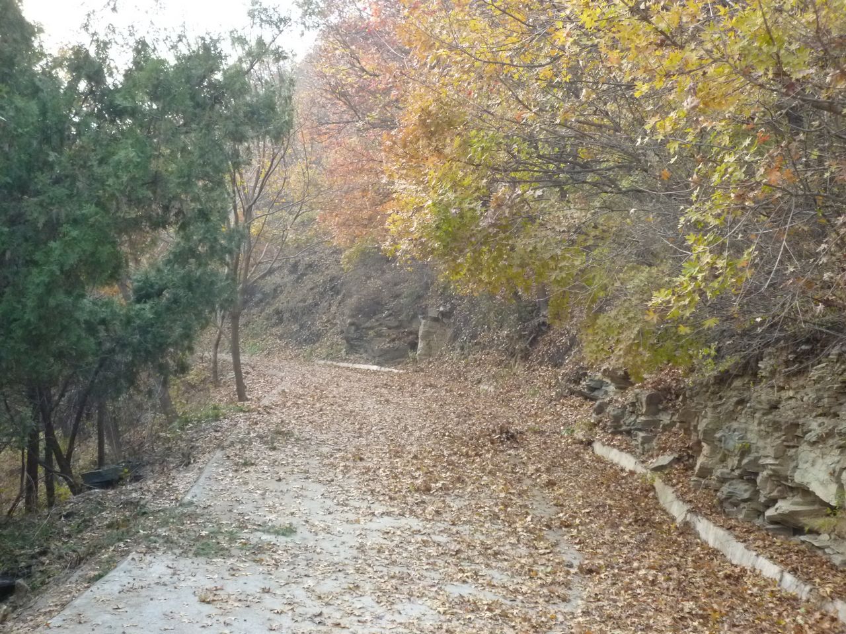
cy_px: 317
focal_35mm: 41
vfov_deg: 35.1
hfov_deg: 45.8
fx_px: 1002
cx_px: 423
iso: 400
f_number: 3.7
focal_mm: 7.3
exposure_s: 1/125
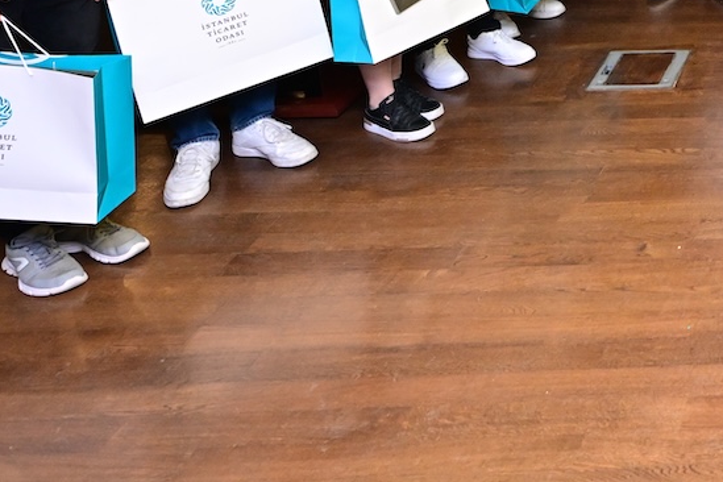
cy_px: -167
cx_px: 988
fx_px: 1125
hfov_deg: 28.0
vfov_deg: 21.5
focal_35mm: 56
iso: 1600
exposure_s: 1/200
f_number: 4
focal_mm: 16
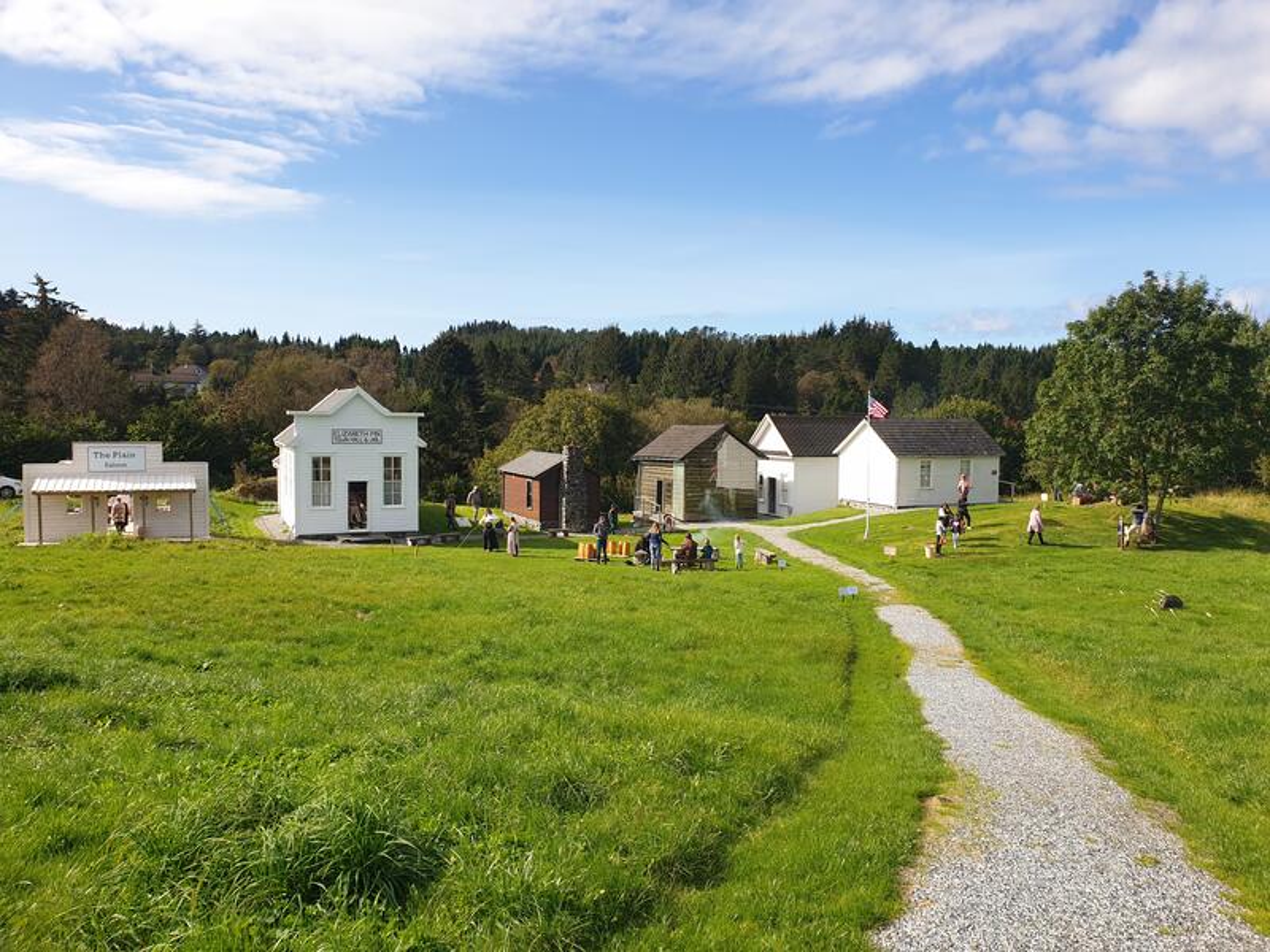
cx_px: 635
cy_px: 476
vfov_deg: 53.1
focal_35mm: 26
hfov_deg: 67.3
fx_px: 954
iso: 50
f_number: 2.4
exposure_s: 1/1081
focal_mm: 4.3
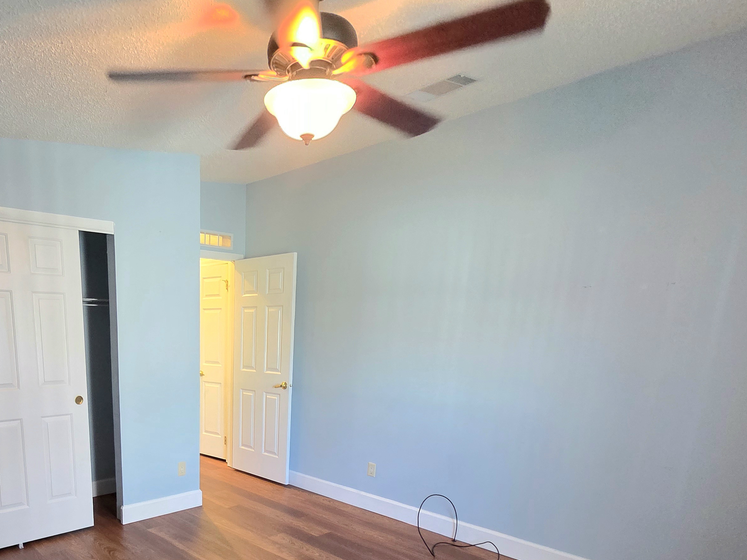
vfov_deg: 56.7
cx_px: 216
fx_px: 475
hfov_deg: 72.6
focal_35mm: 22
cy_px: 447
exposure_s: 1/60.2
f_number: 2.2
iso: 500
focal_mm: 2.2
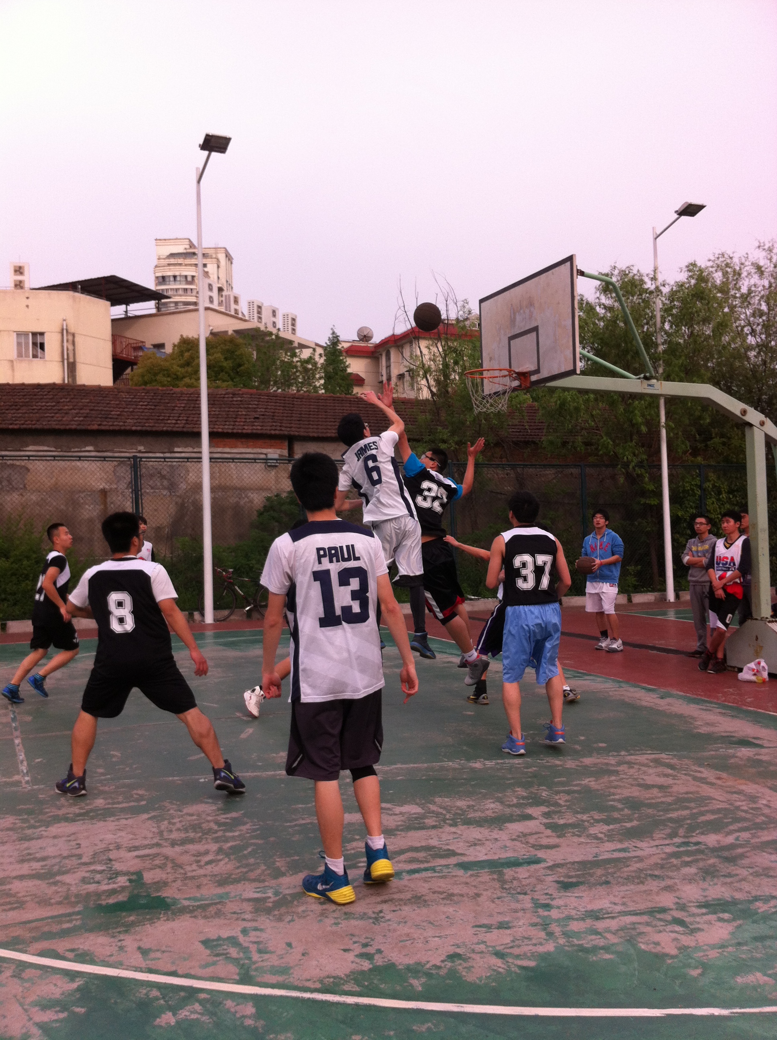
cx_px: 388
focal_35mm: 35
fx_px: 1050
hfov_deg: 40.6
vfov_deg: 52.7
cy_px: 520
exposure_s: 1/686
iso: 80
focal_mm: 3.85
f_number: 2.8
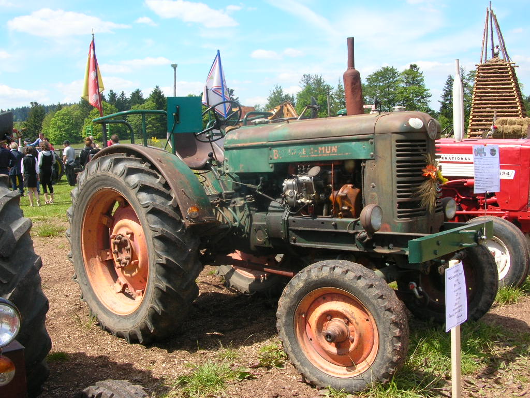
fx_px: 536
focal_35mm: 35
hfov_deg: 52.6
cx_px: 265
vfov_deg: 40.7
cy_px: 199
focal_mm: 5.8
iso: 50
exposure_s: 1/168
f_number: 5.6
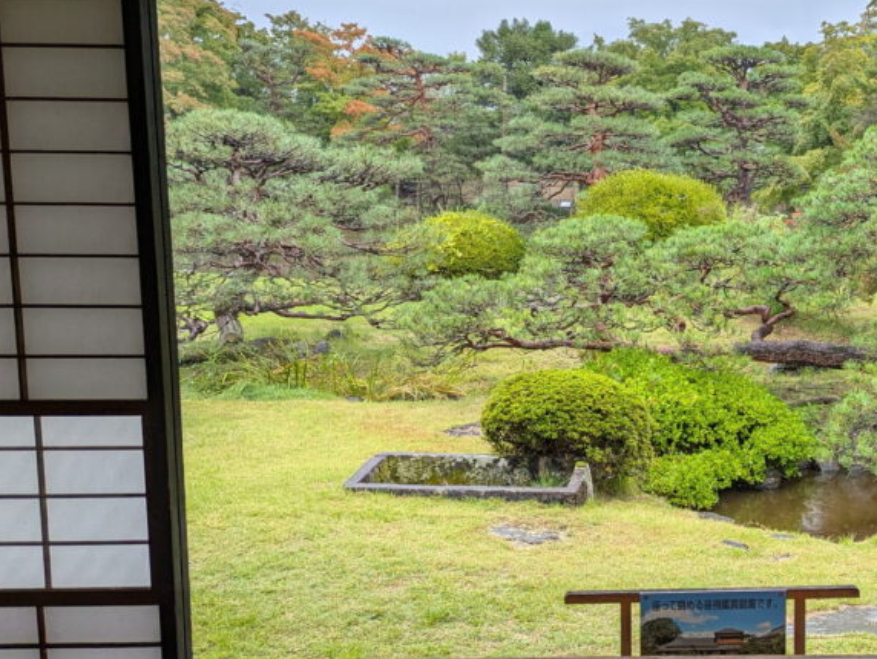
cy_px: 326
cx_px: 716
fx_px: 1090
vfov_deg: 33.6
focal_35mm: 43
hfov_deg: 41.7
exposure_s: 1/335
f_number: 1.85
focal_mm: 6.81
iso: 42
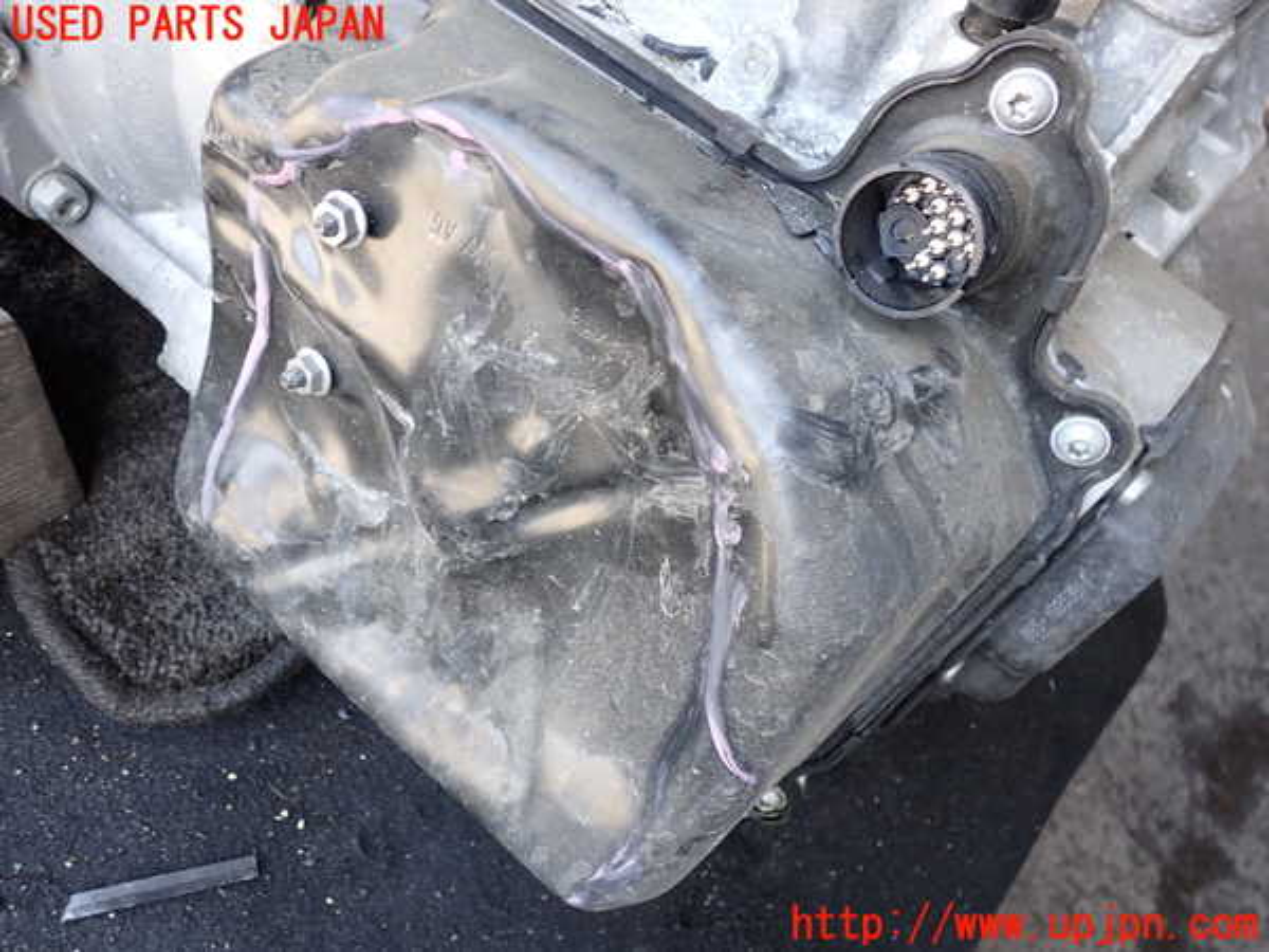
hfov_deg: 60.0
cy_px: 476
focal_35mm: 30
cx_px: 634
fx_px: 1100
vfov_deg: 46.8
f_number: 2.3
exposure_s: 1/60
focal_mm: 5.4
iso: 100
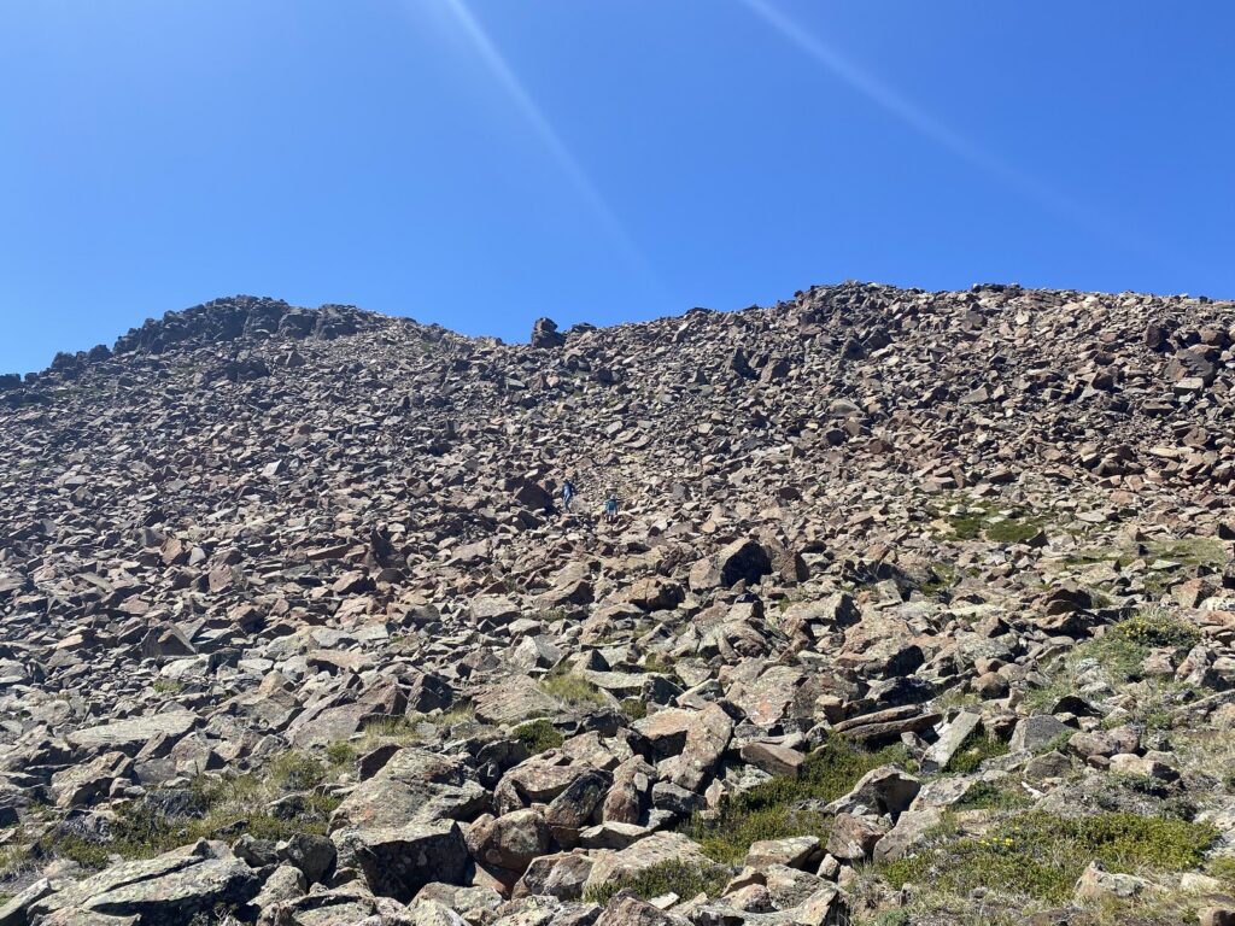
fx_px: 928
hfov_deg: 67.3
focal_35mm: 26
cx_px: 618
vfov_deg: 53.1
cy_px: 463
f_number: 1.8
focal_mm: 4.25
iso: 32
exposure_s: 1/1927
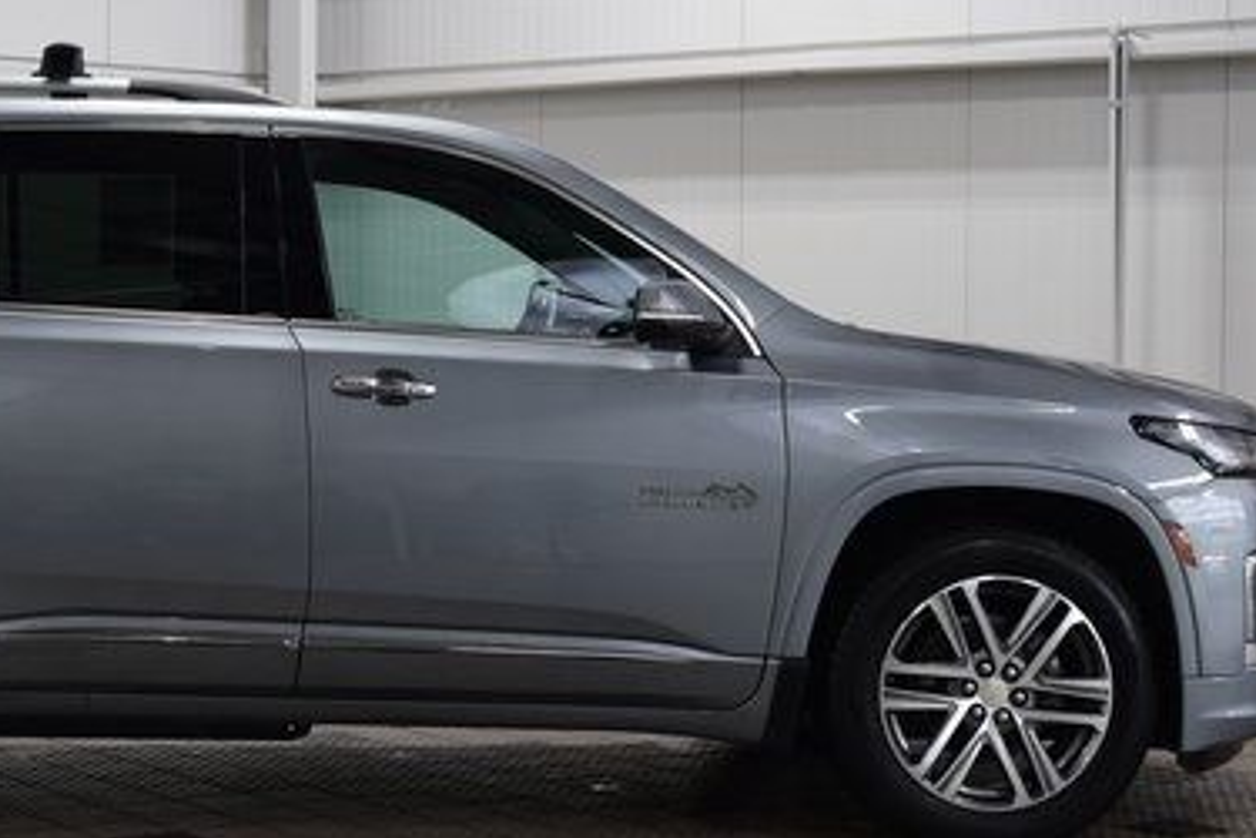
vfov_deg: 15.7
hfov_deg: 23.1
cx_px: 278
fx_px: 3035
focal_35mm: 87
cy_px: 434
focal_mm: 34
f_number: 7.1
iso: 400
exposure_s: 1/25
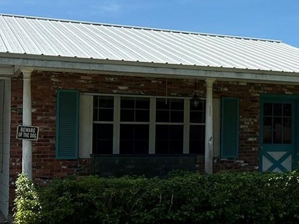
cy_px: 128
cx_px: 398
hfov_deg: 22.4
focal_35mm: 77
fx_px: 665
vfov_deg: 19.1
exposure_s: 1/5848
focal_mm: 6.86
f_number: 1.78
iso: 80
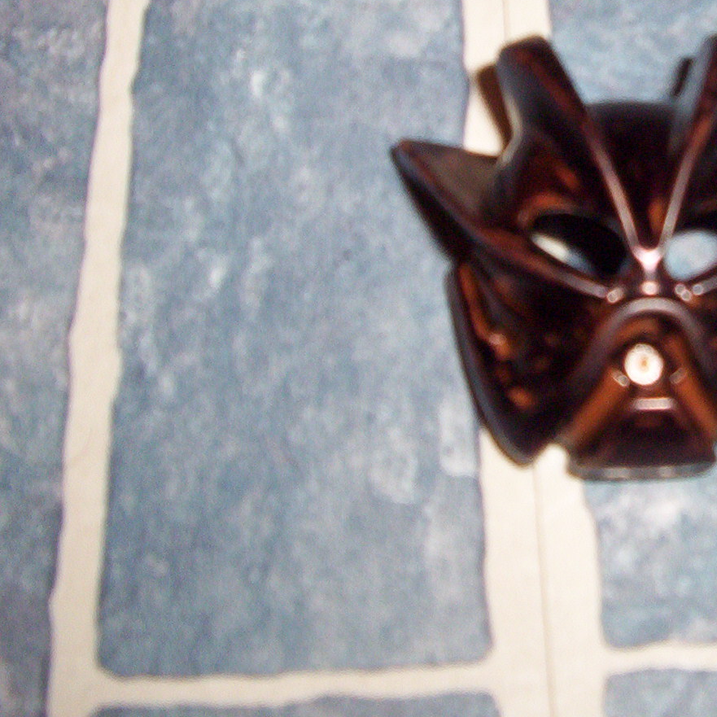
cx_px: 632
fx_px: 1500
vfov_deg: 26.7
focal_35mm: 64
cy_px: 222
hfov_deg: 26.1
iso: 140
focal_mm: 5.26
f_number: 3.84
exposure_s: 1/60
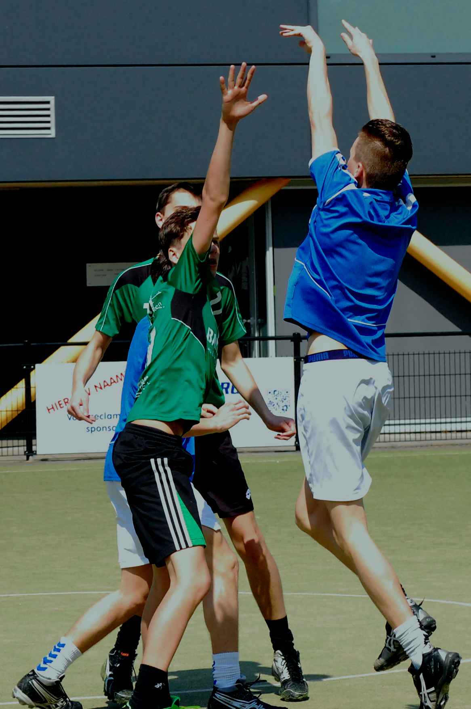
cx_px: 236
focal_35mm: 108
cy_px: 354
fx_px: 2124
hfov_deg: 12.7
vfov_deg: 18.9
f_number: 10
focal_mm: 72
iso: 1600
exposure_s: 1/1600
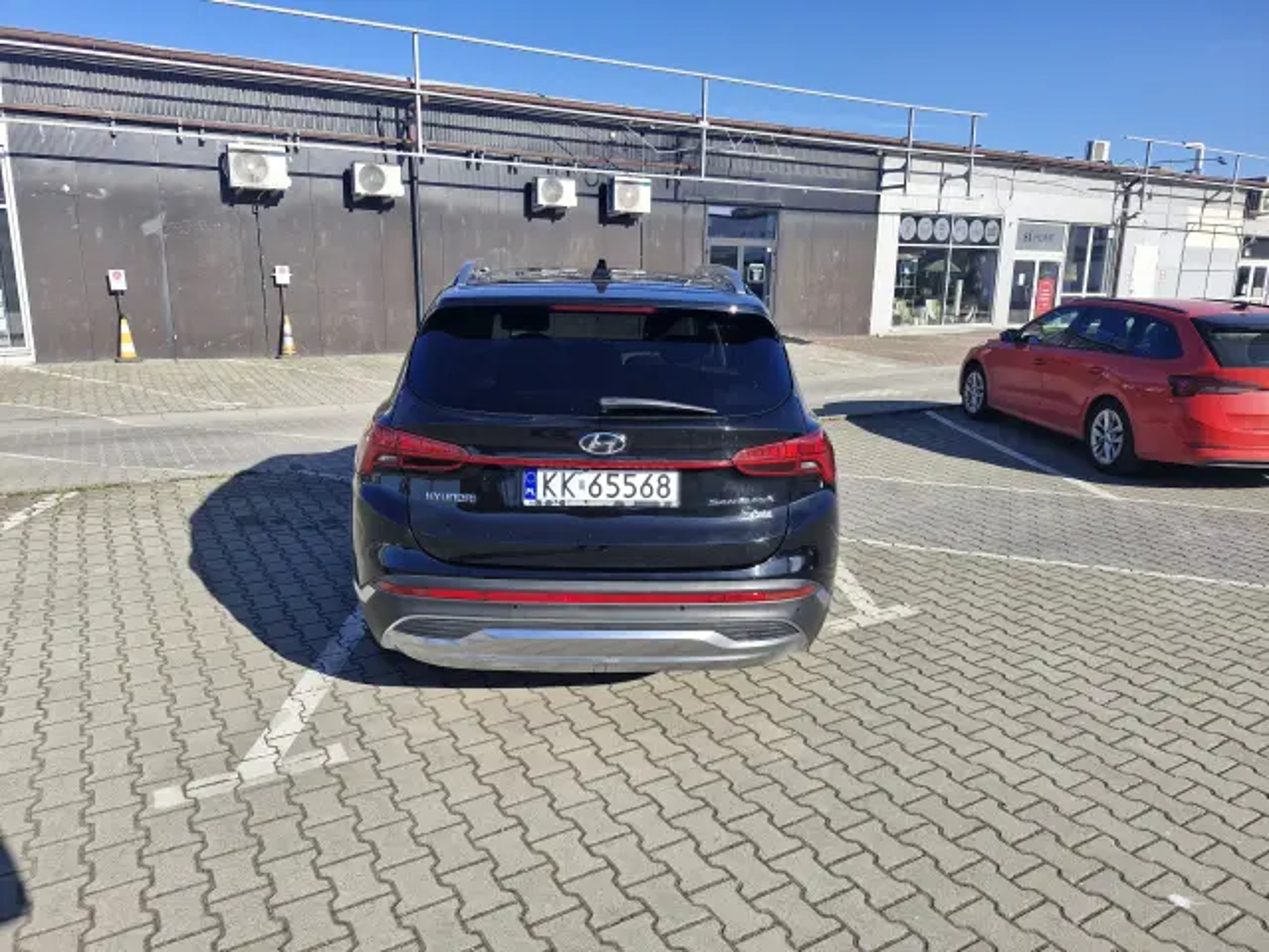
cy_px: 476
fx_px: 843
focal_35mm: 23
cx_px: 634
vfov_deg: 58.9
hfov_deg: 73.9
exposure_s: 1/1112
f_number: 1.8
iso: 50
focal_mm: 5.54
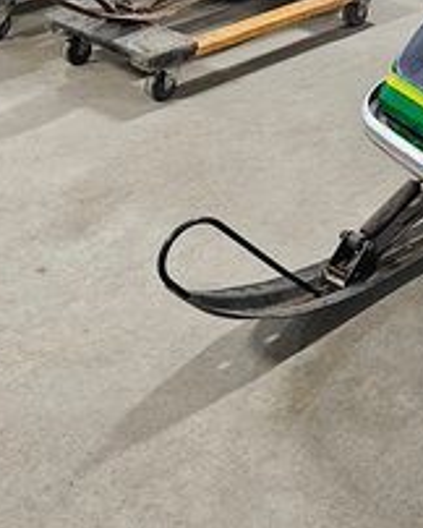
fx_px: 1094
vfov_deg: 25.8
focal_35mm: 70
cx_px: 615
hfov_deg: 19.4
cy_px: 4
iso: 640
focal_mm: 5.4
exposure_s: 1/120
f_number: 1.8
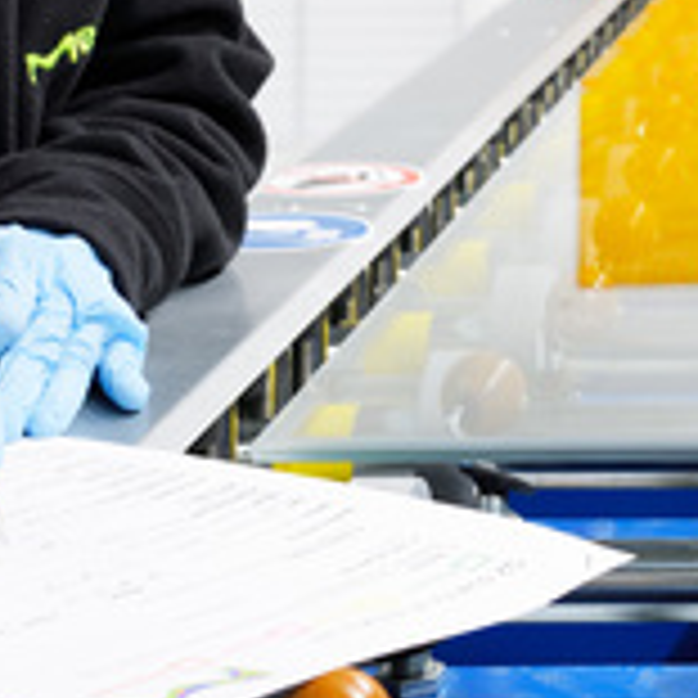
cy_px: -344
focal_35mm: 140
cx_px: 1067
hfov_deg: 11.9
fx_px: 3194
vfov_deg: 11.9
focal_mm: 35
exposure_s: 1/10
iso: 320
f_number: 6.3
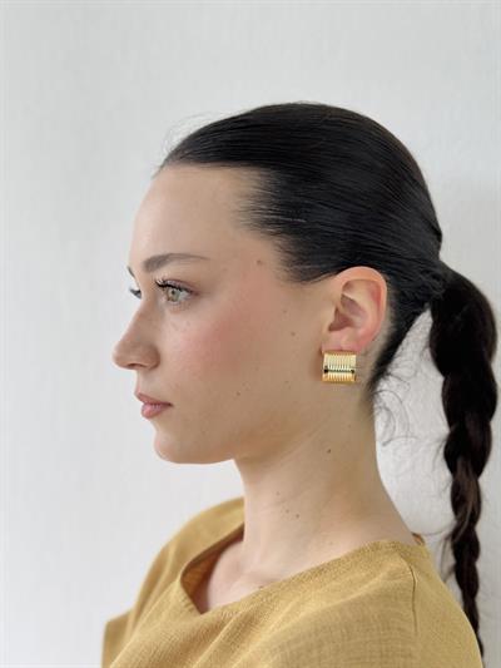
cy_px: 334
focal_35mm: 48
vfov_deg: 39.6
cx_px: 250
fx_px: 926
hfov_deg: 30.3
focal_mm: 6.76
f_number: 1.78
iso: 64
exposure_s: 1/294
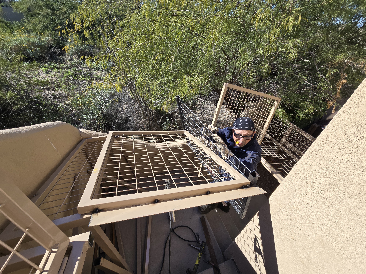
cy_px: 137
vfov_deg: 89.9
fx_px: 137
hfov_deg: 106.2
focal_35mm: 13
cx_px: 183
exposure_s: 1/1742
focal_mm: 2.2
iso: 50
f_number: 2.2
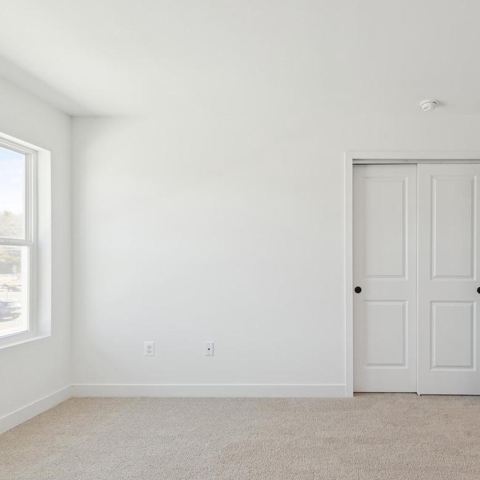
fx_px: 345
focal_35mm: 22
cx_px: 335
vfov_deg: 69.2
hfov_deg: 66.9
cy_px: 279
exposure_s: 1/15
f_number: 8
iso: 64
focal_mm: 14
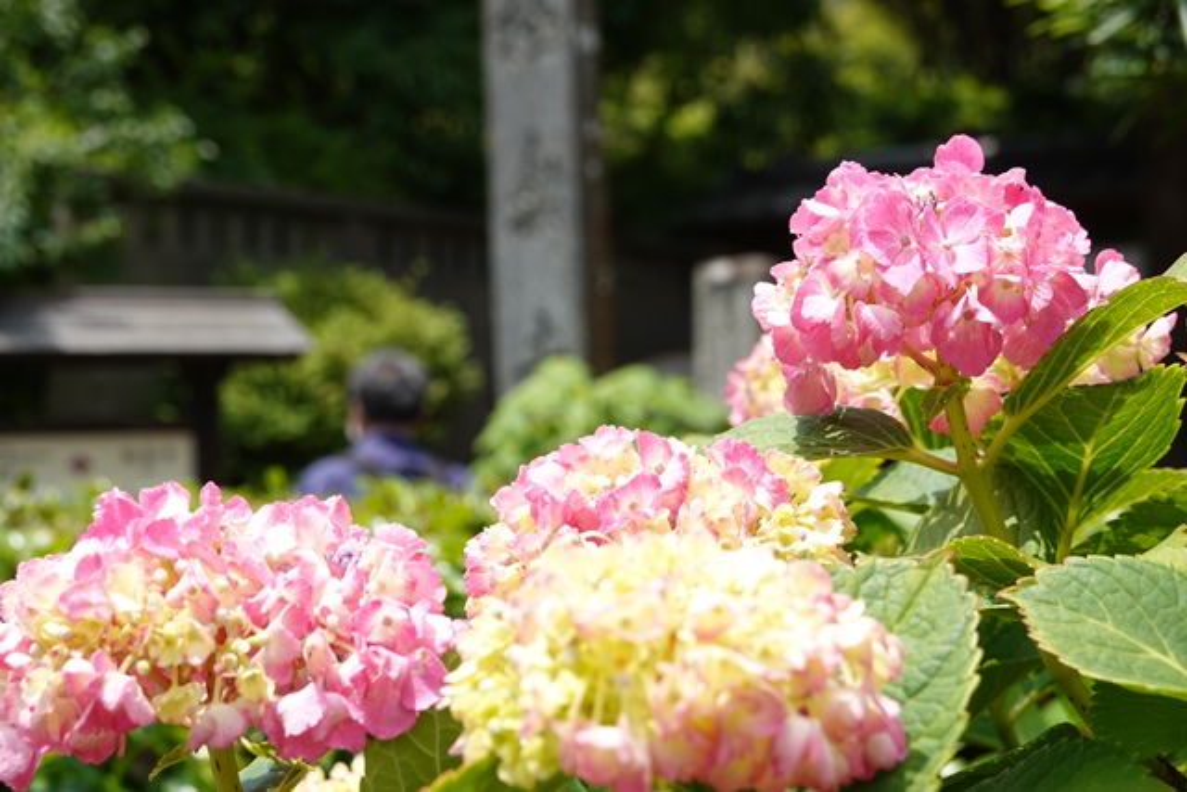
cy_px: 396
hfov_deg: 28.8
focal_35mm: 70
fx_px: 2308
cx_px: 594
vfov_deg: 19.5
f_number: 5.6
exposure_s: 1/250
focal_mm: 25.85
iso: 100
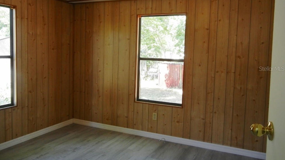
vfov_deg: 35.6
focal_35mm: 33
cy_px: 68
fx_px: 249
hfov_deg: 59.5
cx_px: 142
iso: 160
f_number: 3.5
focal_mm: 5.4
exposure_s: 1/57.8
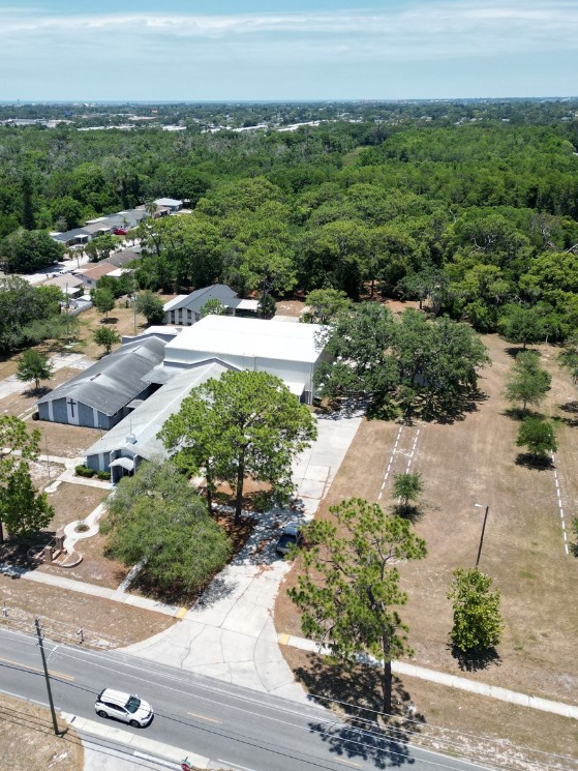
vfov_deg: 55.3
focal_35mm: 33
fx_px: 734
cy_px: 387
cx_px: 213
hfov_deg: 42.6
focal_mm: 6.72
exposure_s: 1/3200
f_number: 1.7
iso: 130
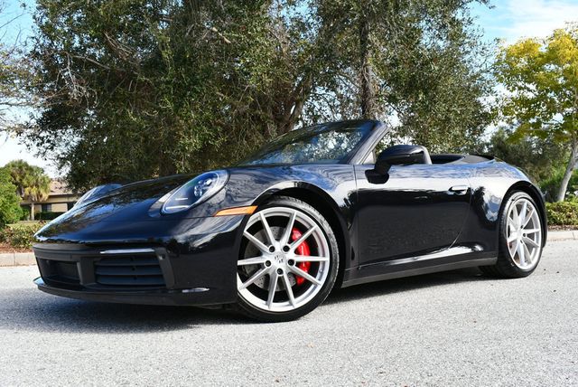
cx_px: 289
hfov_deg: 53.1
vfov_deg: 36.9
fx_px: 579
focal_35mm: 36
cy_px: 194
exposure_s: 1/250
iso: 200
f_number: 6.3
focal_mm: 18
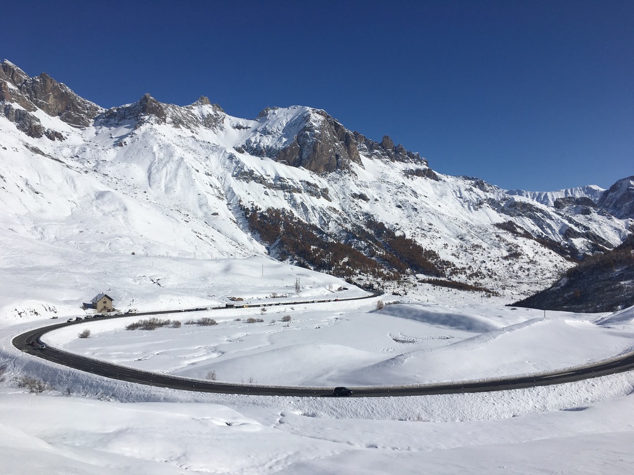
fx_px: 531
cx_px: 317
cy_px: 238
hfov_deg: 61.7
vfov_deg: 48.2
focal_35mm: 29
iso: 25
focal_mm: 4.15
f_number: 2.2
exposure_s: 1/5917
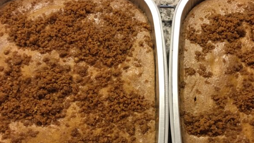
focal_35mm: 41
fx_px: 276
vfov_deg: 28.6
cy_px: 105
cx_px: 160
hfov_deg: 48.9
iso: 100
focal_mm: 4.15
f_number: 2.2
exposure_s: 1/15
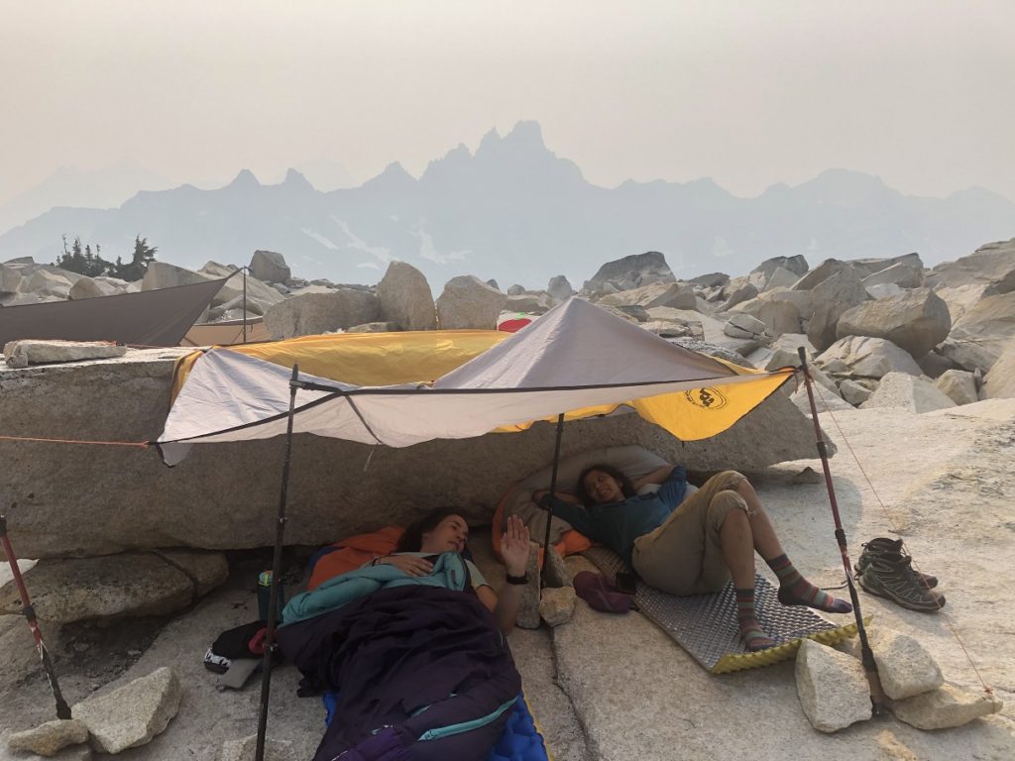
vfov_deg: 49.7
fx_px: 821
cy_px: 380
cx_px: 508
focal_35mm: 28
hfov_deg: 63.4
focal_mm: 3.99
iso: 20
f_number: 1.8
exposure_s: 1/2208
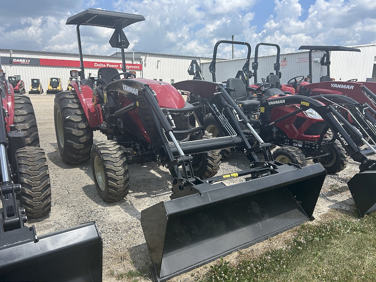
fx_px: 282
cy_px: 141
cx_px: 188
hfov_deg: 67.3
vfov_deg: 53.1
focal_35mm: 26
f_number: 1.5
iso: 50
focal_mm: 5.7
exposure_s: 1/3257
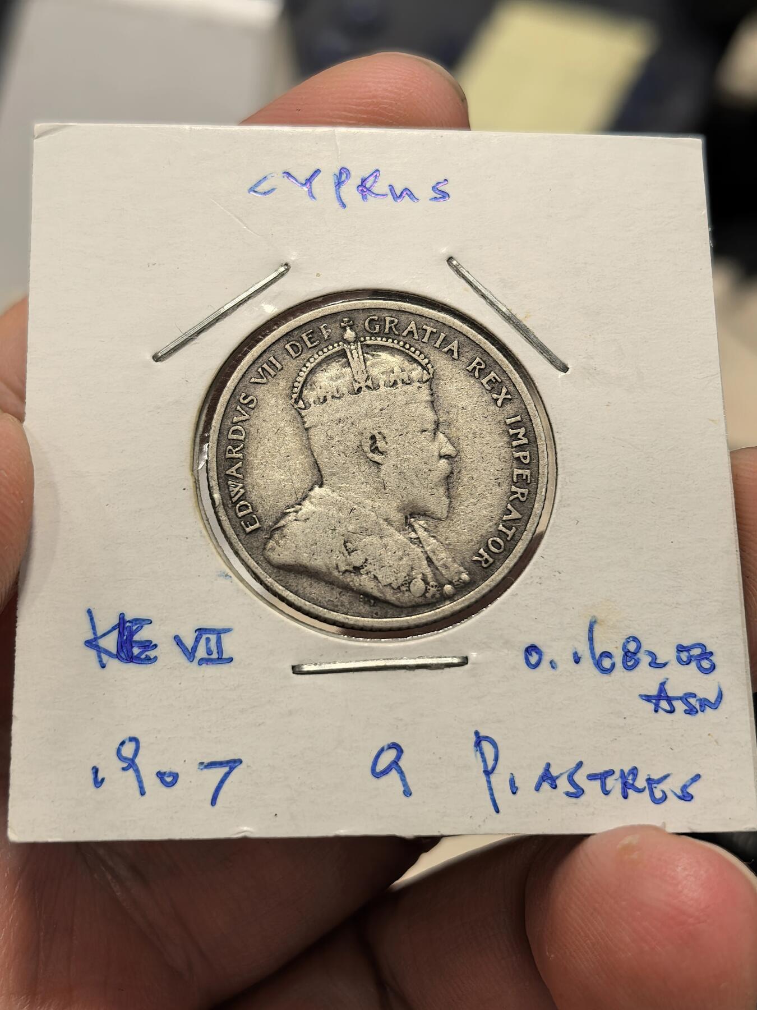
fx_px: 1575
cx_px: 378
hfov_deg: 27.0
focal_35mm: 54
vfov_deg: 35.5
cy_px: 505
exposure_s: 1/50
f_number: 2
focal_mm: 6.98
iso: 160
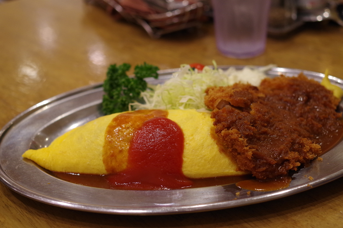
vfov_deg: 26.0
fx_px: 495
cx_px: 172
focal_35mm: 52
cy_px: 114
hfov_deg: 38.2
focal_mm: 35
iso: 800
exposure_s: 1/80
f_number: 3.5
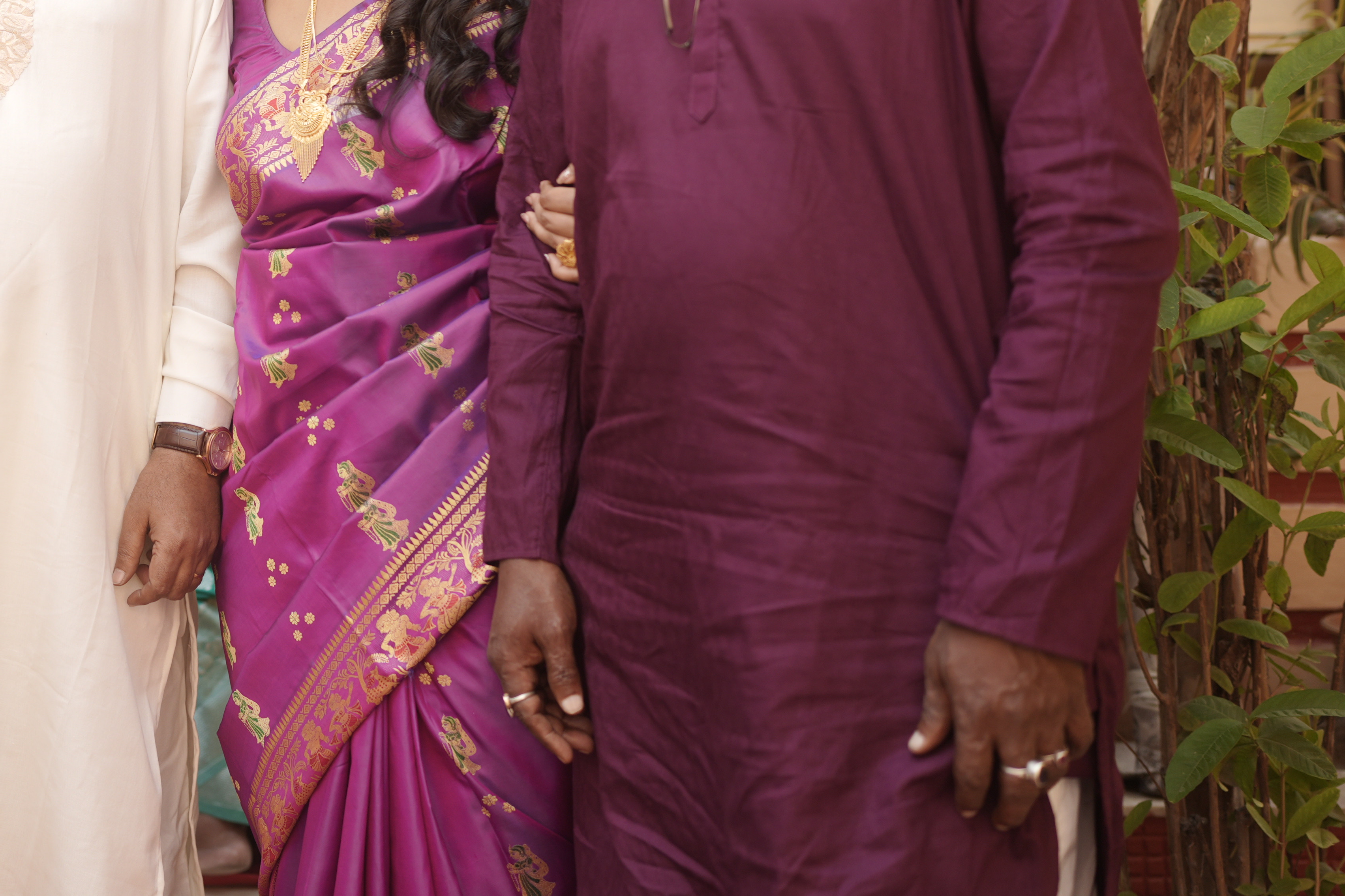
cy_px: 1
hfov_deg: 26.4
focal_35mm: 72
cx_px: -28
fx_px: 2690
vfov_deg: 18.4
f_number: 2
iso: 160
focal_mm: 35
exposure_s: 1/320
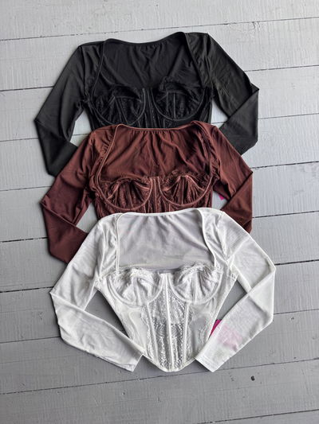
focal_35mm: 24
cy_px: 212
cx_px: 160
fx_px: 295
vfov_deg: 71.6
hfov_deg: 56.8
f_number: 1.78
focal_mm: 6.76
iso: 125
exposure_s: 1/121
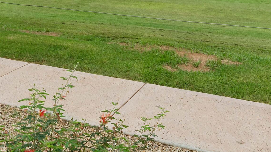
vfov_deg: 19.7
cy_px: -72
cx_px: 125
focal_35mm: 53
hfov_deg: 38.9
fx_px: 384
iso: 320
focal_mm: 13
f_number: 16
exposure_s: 1/250
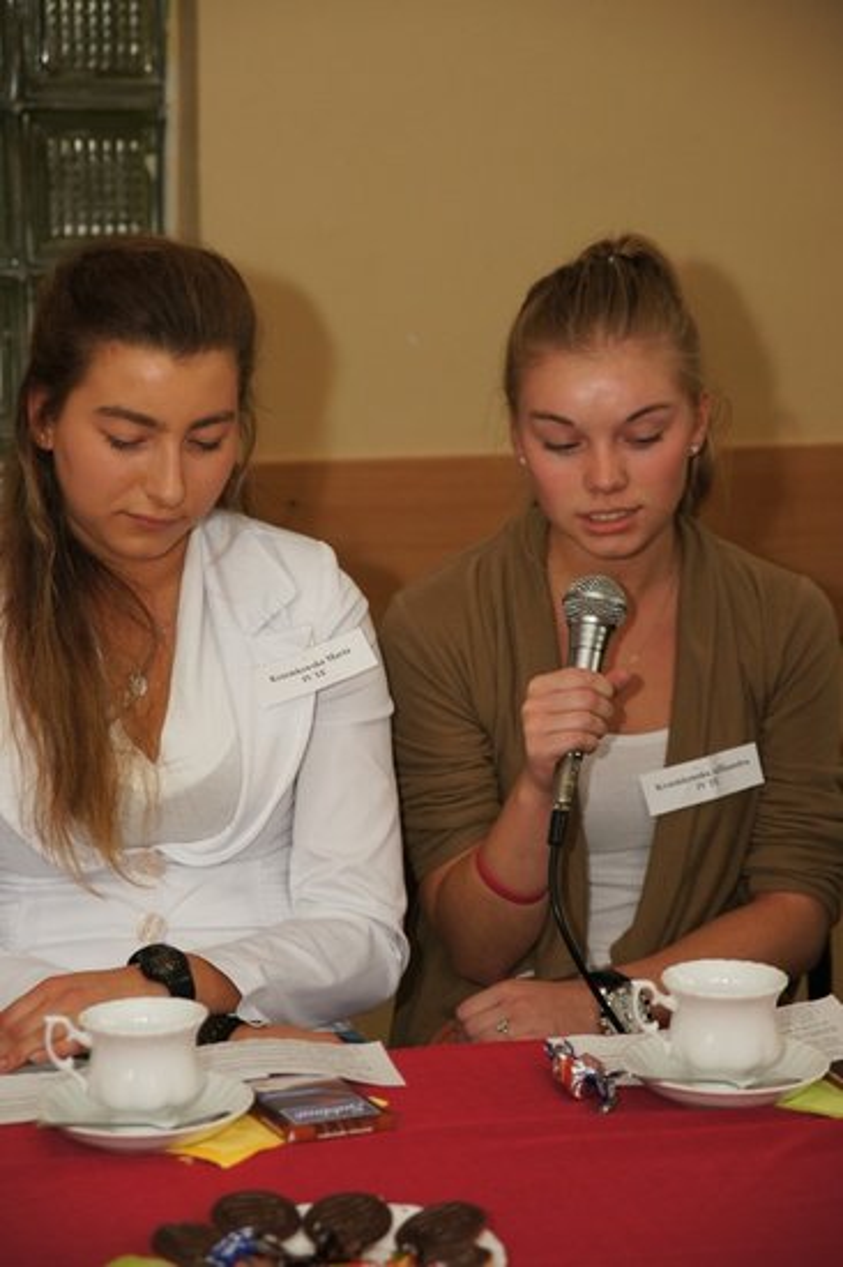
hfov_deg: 13.0
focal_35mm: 105
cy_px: 634
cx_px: 422
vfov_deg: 19.5
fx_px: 3692
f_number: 4
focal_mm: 70
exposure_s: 1/125
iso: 400
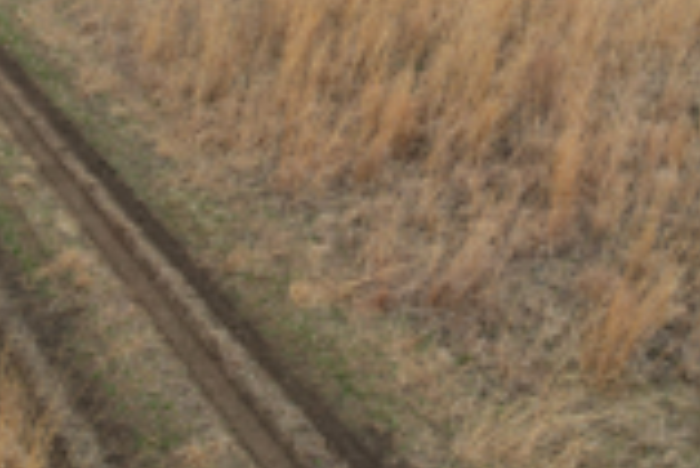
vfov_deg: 21.5
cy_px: 125
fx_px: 1226
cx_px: 410
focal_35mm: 63
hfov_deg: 31.8
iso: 100
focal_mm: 8.38
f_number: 2.8
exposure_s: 1/500
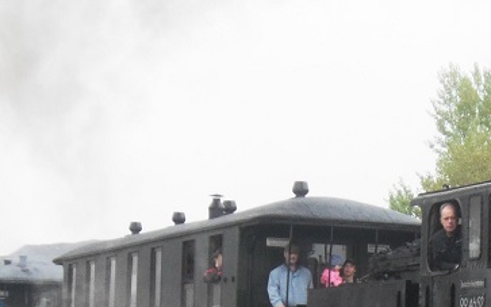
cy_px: 486
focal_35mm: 175
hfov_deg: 11.8
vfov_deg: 7.4
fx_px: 2342
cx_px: 563
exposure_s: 1/250
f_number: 3.3
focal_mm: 8.8
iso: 100
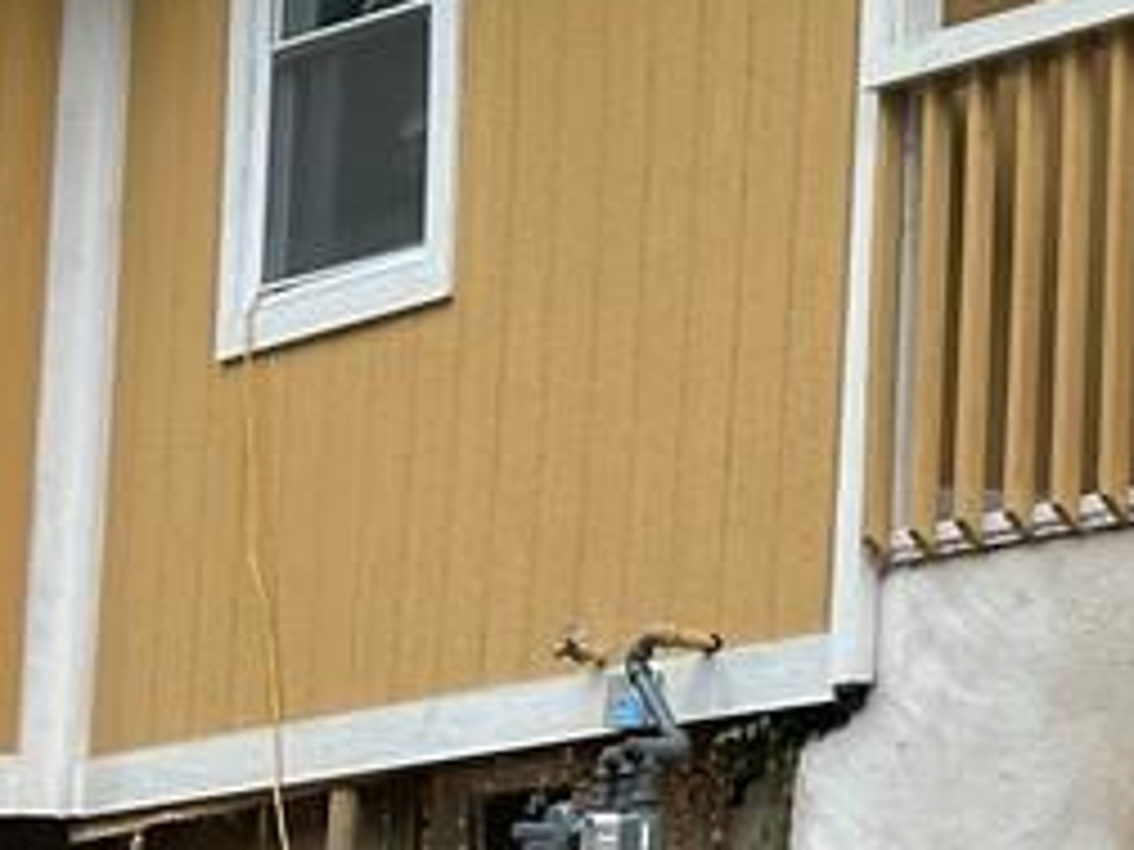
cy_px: -193
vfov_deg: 7.5
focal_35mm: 195
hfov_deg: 9.5
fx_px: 6388
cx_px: 2223
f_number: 1.78
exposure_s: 1/911
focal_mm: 6.86
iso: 64
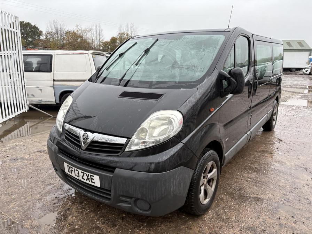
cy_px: 117
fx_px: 234
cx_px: 156
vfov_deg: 53.1
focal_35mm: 26
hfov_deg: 67.3
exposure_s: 1/128
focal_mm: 5.96
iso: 32
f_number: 1.6
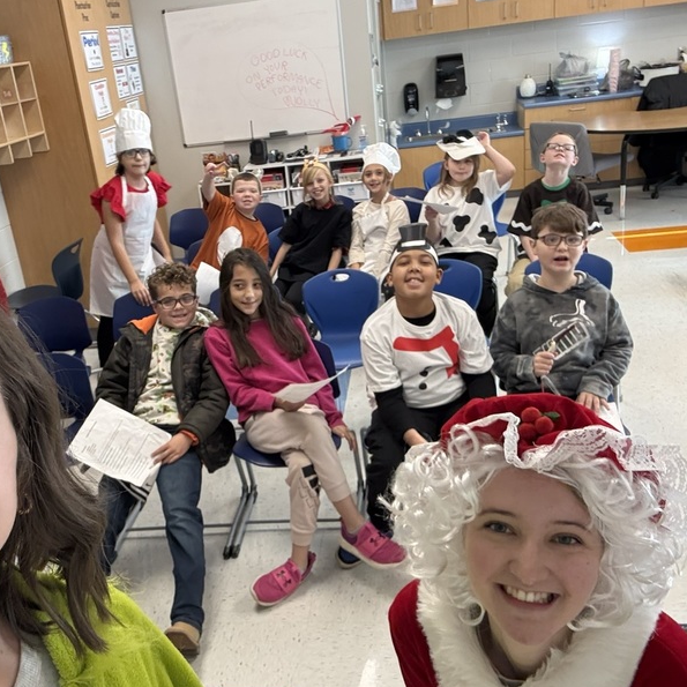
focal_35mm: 35
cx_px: 300
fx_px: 786
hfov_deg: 47.1
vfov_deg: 47.2
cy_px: 349
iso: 100
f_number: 1.9
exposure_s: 1/60
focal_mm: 2.69
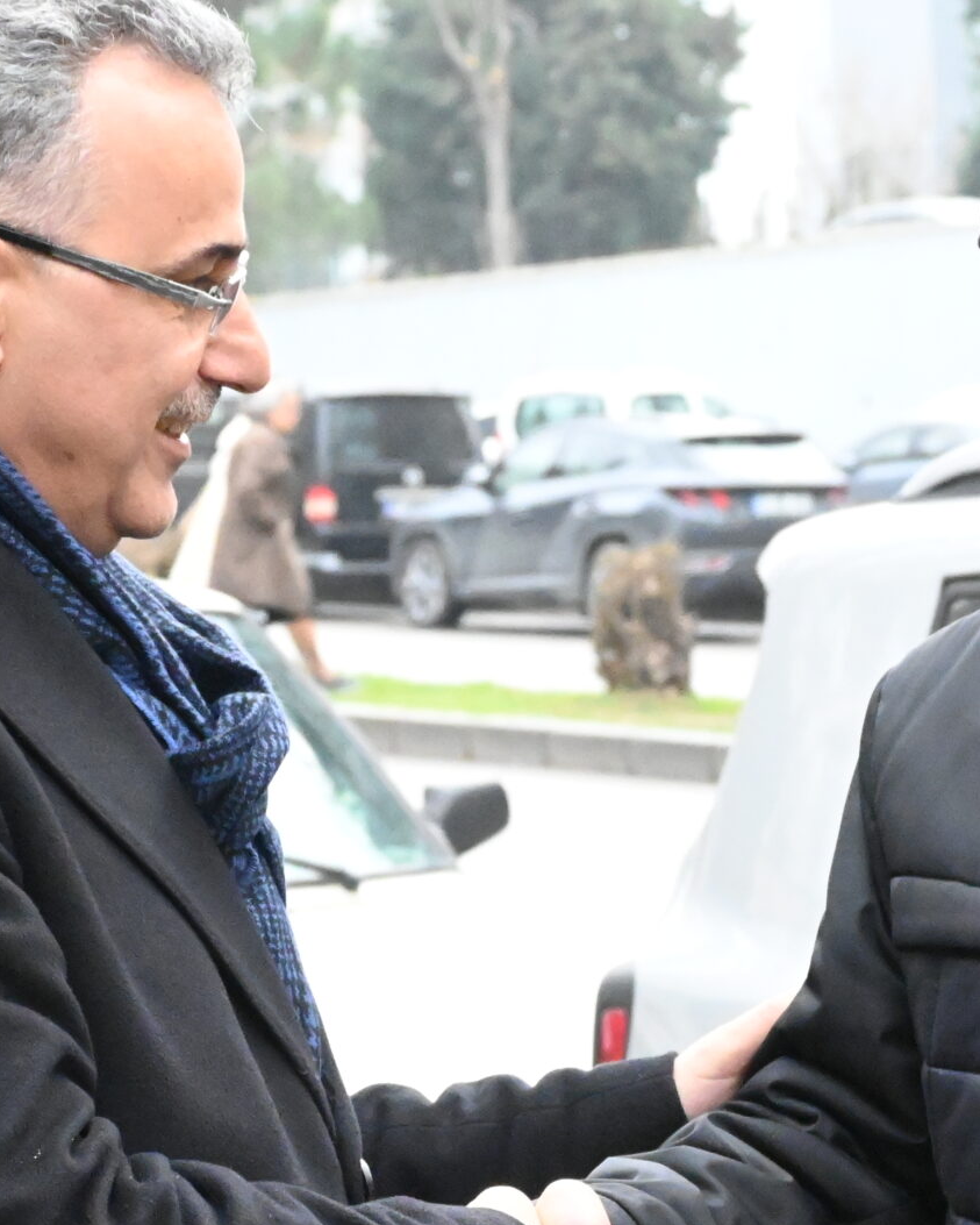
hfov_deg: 11.9
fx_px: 4711
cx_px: 648
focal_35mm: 130
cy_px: 760
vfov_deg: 14.8
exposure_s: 1/4000
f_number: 5.6
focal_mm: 38
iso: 11400
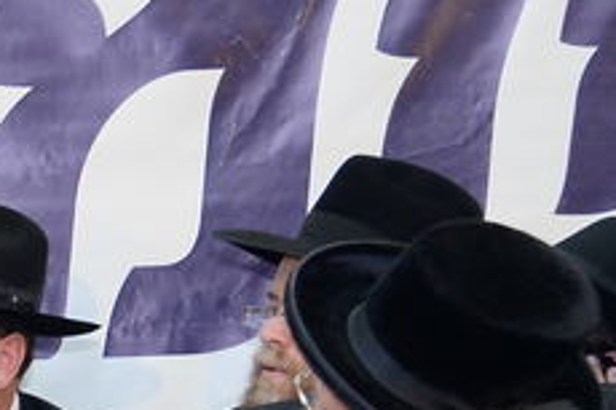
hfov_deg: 7.8
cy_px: 494
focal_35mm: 231
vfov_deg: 5.9
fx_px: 3950
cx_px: -1227
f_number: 4.5
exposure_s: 1/60
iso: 800
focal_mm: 38
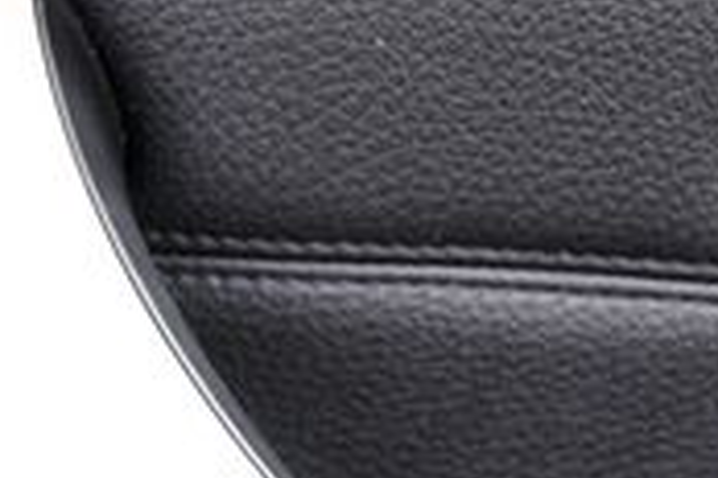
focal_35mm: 147
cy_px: 633
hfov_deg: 13.4
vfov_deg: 9.2
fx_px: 2932
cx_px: 974
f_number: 4
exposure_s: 1/60
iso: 100
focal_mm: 25
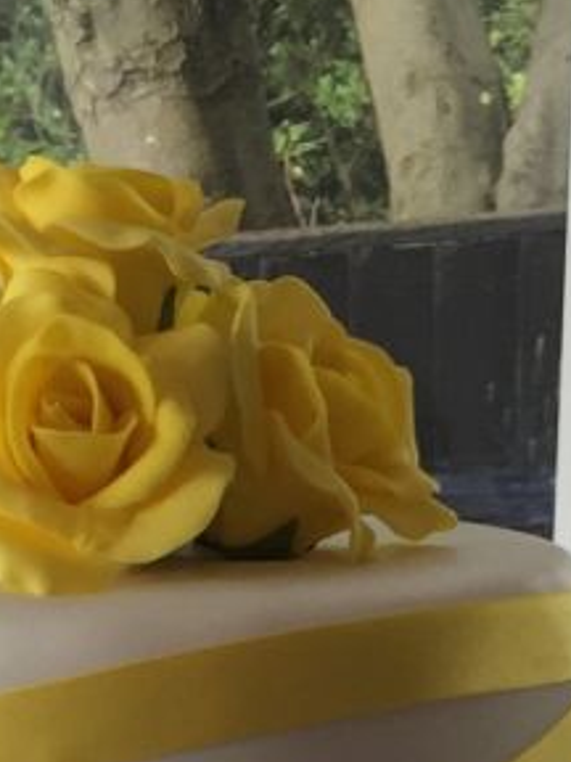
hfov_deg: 9.2
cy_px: 1863
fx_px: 3541
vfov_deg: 10.5
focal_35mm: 161
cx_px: 182
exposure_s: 1/100
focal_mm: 4.15
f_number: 2.2
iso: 32
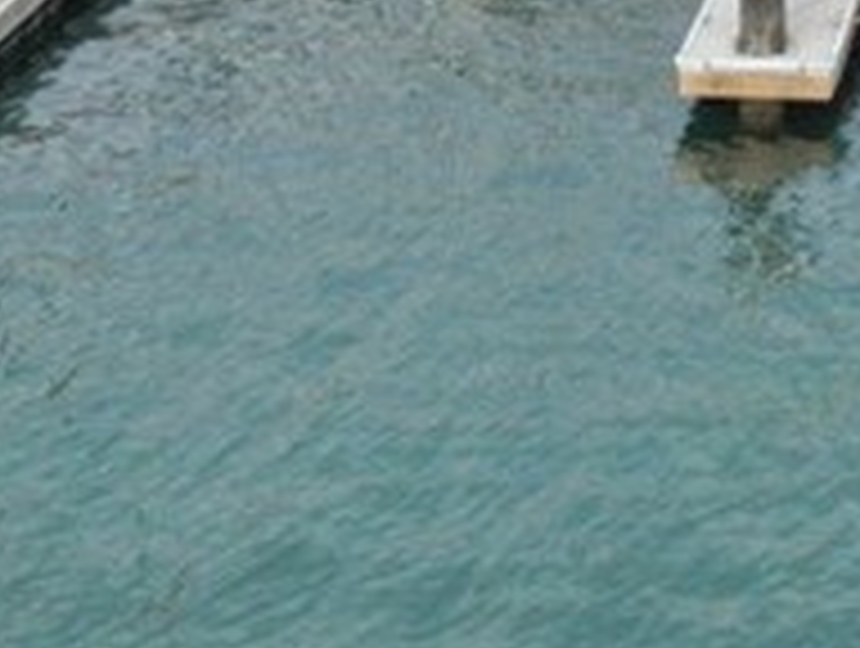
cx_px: 1121
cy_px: -655
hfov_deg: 13.2
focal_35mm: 144
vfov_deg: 9.6
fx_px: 3584
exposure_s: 1/240
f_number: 8
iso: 100
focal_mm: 10.26
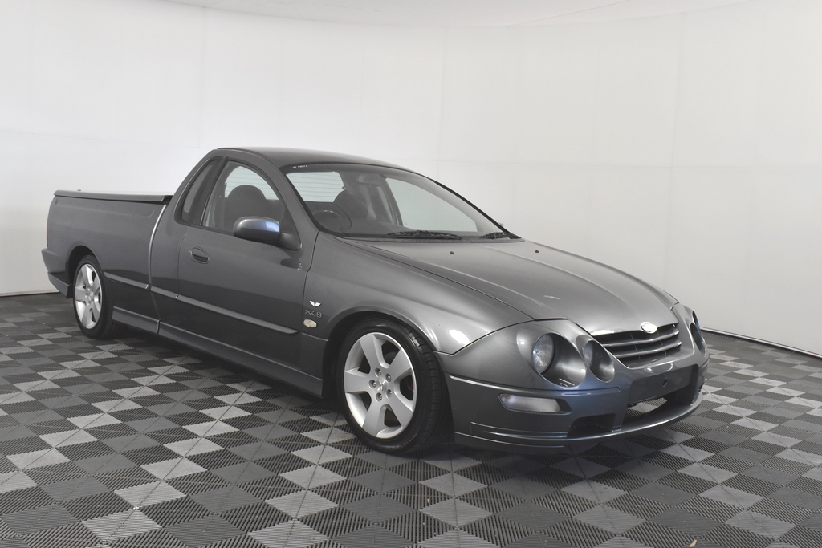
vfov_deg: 38.4
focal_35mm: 34
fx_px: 788
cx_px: 411
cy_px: 274
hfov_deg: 55.1
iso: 1600
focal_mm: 23
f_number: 9
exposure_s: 1/320
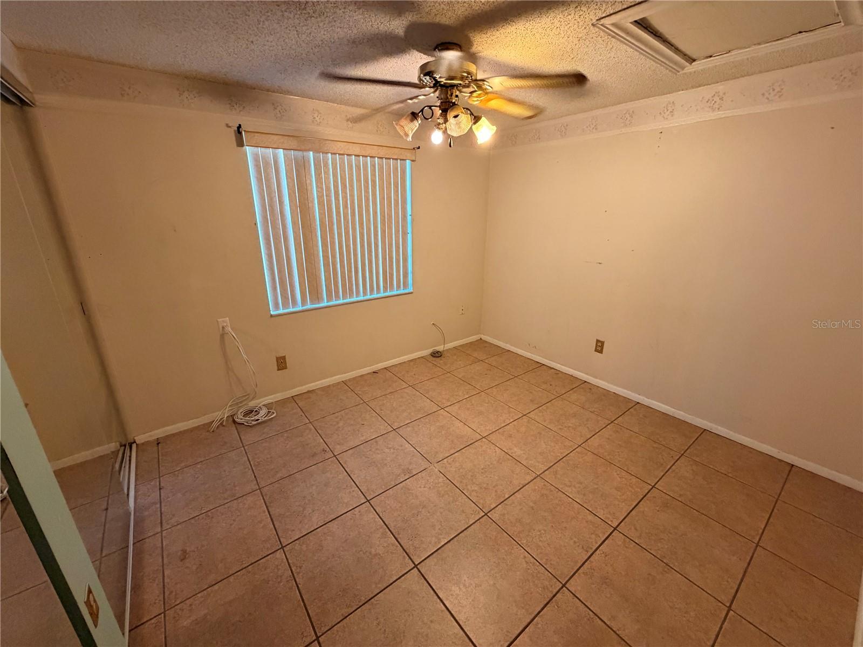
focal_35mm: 14
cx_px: 432
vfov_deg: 85.7
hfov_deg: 102.1
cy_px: 324
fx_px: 349
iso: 500
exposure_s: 1/60
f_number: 2.2
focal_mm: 2.22
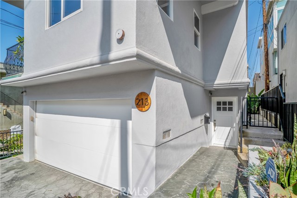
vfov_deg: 67.4
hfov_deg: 90.0
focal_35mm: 18
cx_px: 148
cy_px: 99
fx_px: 149
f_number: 8
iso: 200
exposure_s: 1/3200
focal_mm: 18
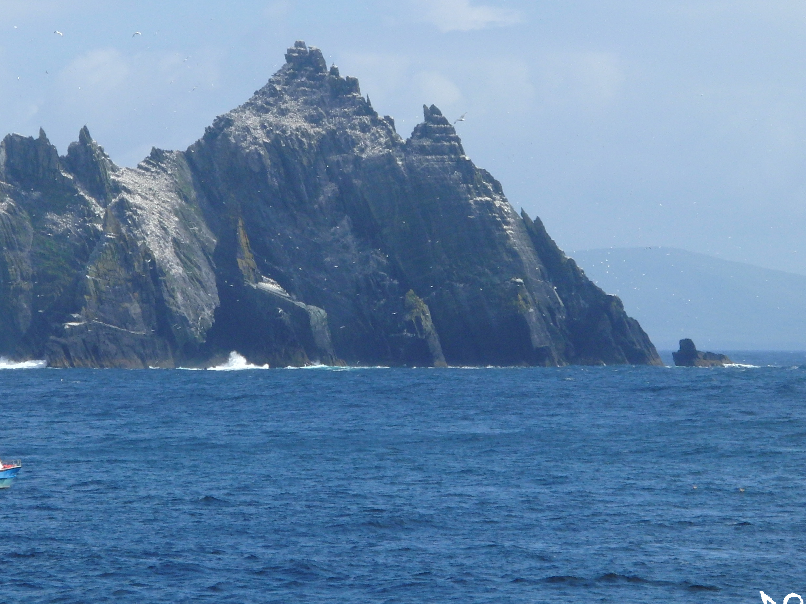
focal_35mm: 234
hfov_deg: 8.5
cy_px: 241
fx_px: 5449
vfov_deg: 6.4
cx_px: 266
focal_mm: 29.6
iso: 100
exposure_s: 1/320
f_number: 7.6
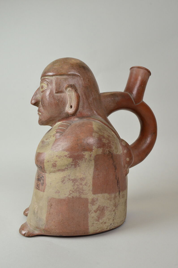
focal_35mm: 33
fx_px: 246
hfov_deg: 39.8
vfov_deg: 57.3
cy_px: 134
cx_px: 89
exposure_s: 1/160
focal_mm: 22
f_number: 10
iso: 1600
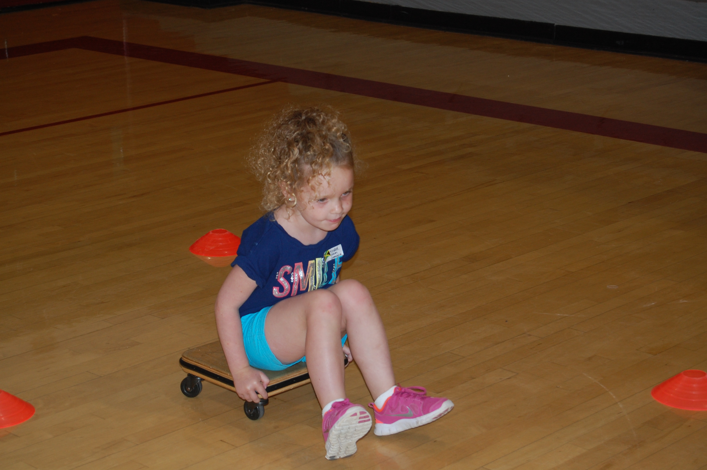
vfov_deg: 16.5
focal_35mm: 82
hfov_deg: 24.6
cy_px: 235
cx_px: 354
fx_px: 1619
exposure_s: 1/60
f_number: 5.6
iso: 400
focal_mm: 55
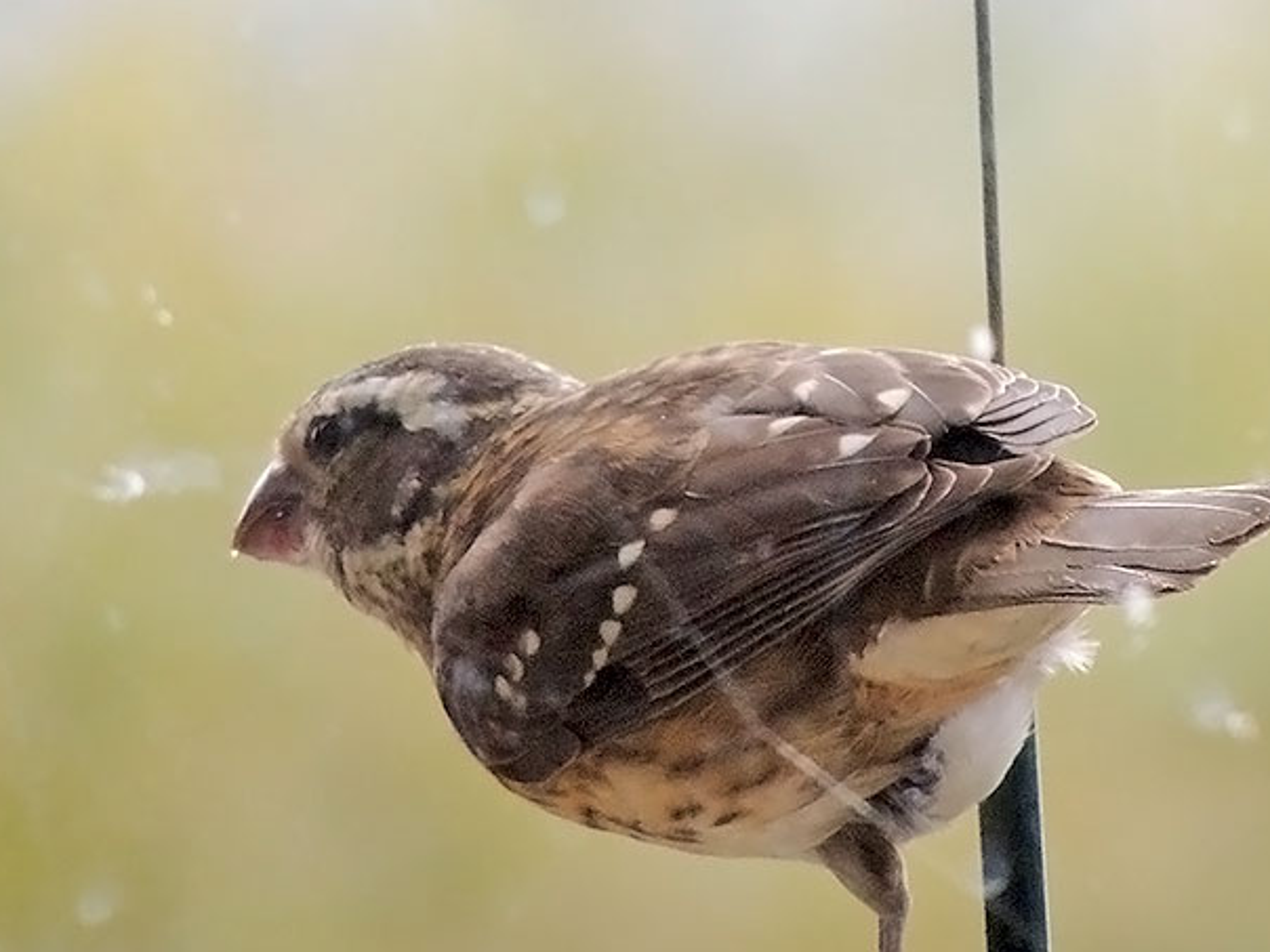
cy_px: 561
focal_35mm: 1325
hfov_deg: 1.5
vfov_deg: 1.1
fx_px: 48612
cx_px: 696
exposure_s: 1/100
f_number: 5.9
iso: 800
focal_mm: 180
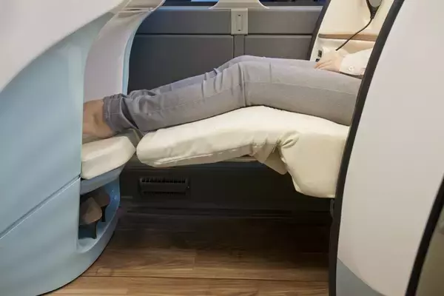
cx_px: 222
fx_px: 395
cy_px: 148
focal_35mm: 32
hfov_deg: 58.7
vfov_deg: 41.1
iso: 800
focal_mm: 32
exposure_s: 1/8
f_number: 8
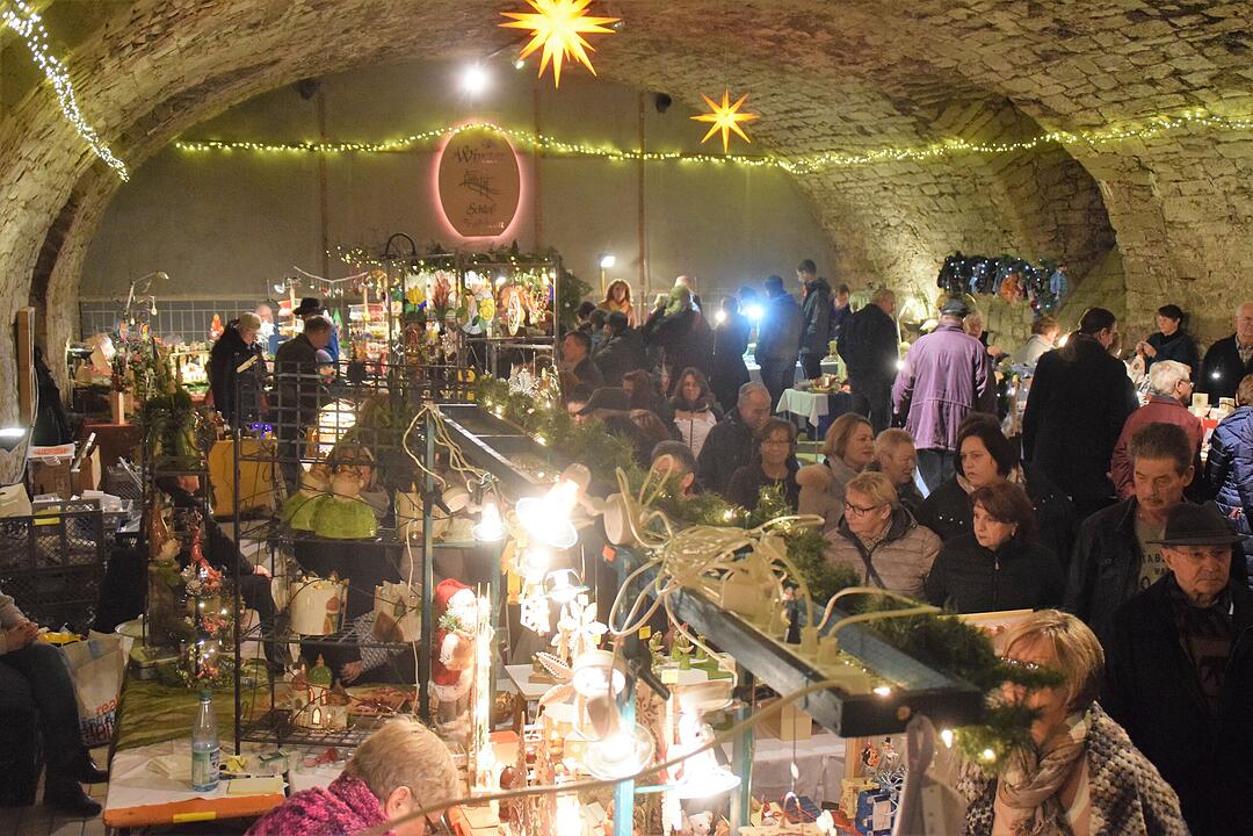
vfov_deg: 35.5
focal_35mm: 38
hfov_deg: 51.3
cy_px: 418
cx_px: 626
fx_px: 1305
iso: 3200
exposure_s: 1/80
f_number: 4.5
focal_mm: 25
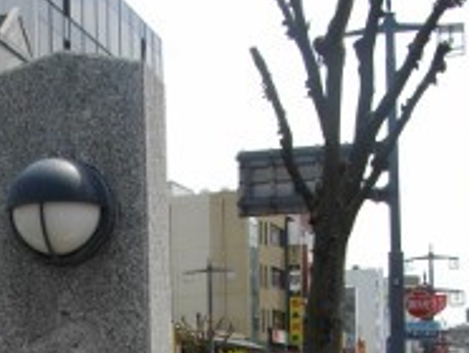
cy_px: 443
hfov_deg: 22.5
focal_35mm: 86
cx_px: 111
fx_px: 1167
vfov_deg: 16.4
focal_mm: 5.7
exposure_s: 1/320
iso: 100
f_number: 5.5
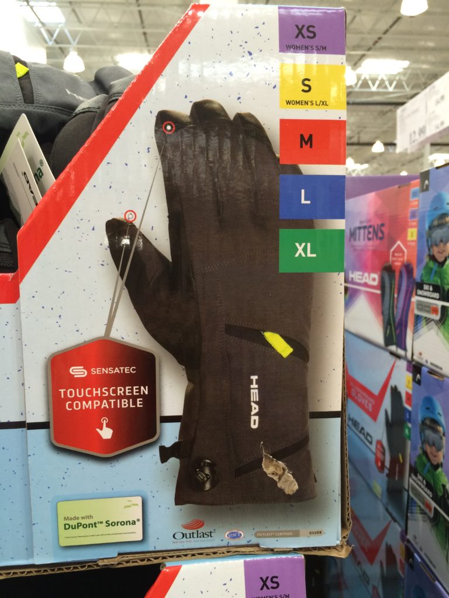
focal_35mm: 29
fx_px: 502
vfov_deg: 61.7
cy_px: 299
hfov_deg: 48.2
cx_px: 224
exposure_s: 1/30
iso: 80
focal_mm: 4.15
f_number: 2.2
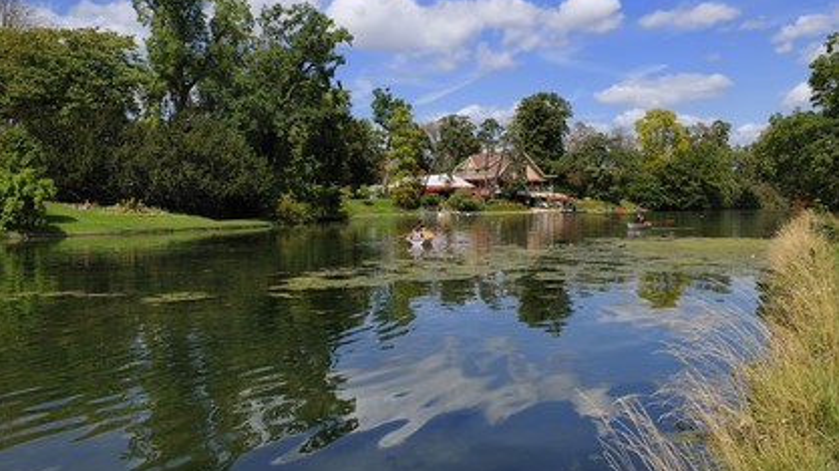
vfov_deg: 31.1
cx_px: 421
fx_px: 845
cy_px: 199
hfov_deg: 52.8
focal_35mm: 38
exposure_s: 1/200
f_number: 13
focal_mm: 36
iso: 200
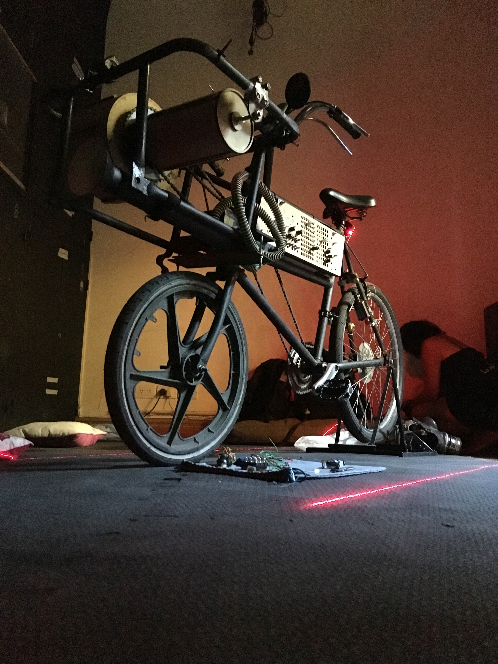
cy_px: 332
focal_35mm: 29
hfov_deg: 48.2
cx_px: 249
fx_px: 556
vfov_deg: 61.7
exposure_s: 1/17
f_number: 2.2
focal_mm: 4.15
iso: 2000
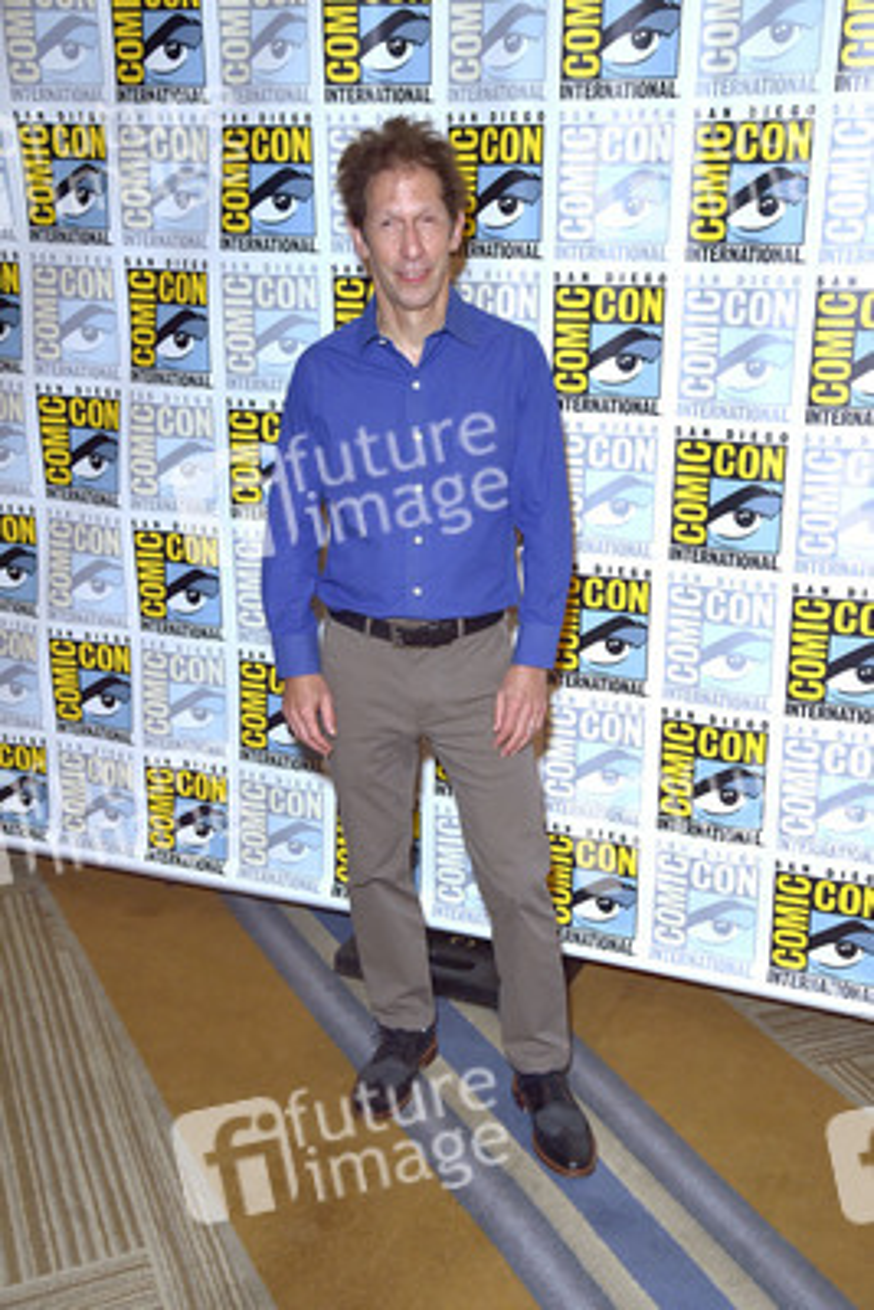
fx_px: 1674
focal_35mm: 46
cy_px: 655
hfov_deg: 29.3
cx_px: 437
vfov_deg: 42.7
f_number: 6.3
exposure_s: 1/250
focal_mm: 46
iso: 800
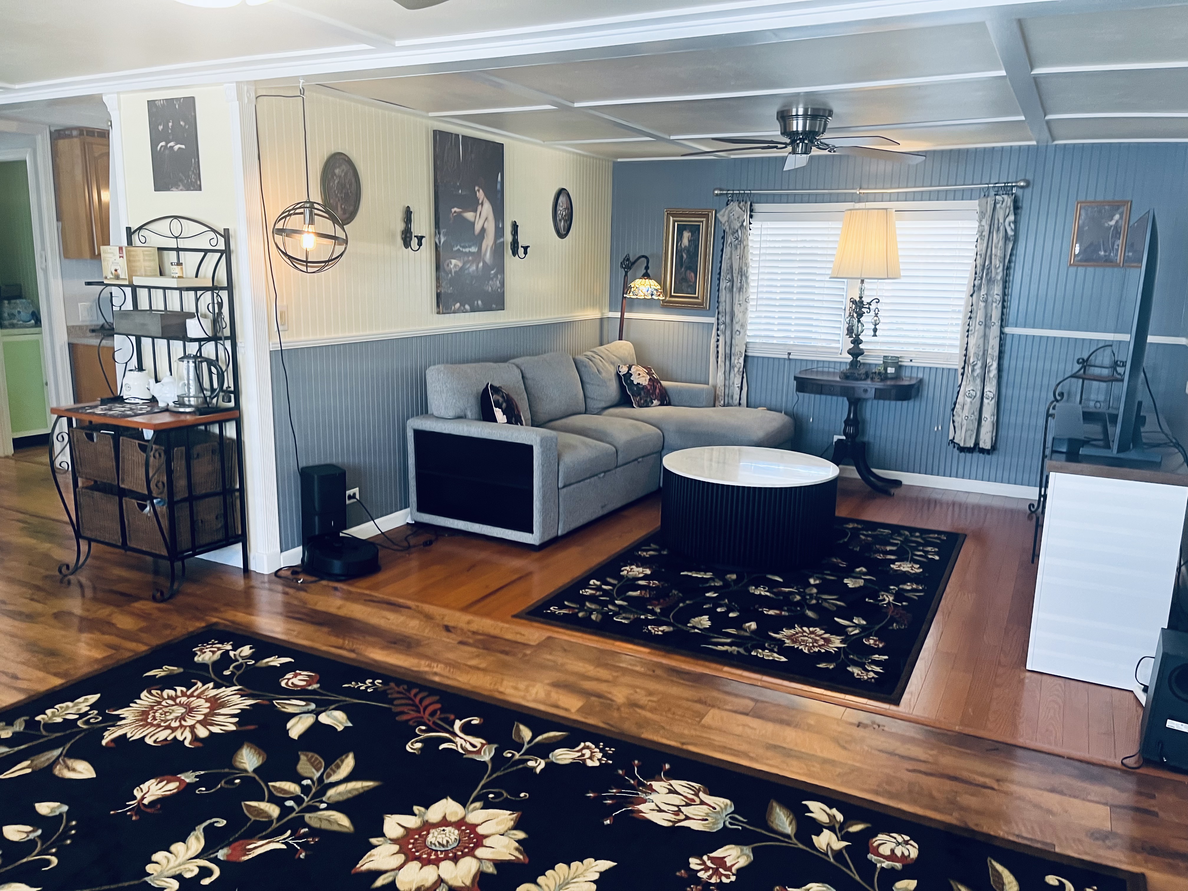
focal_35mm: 26
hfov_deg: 67.3
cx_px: 594
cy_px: 446
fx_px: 892
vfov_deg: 53.1
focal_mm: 5.1
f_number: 1.6
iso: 100
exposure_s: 1/60
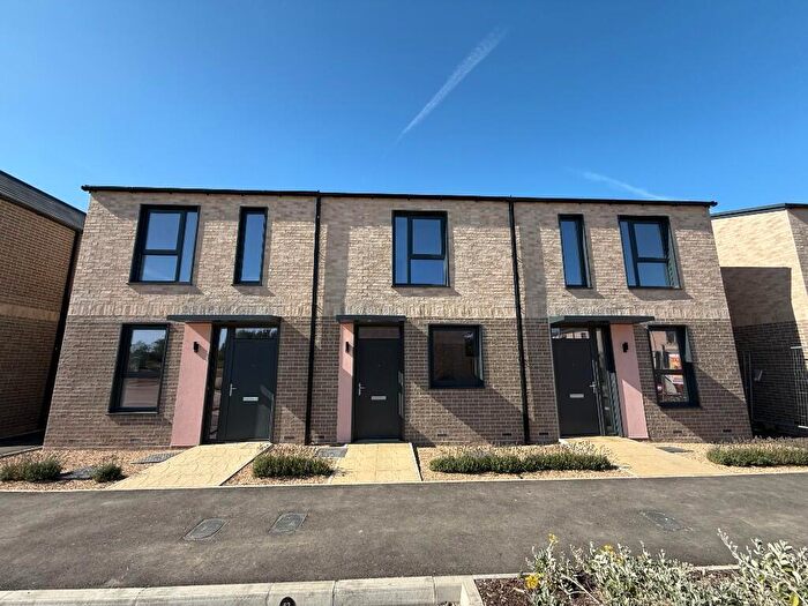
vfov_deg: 85.7
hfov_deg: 102.1
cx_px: 404
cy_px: 303
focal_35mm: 14
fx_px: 327
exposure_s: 1/970
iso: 50
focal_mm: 2.22
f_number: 2.2
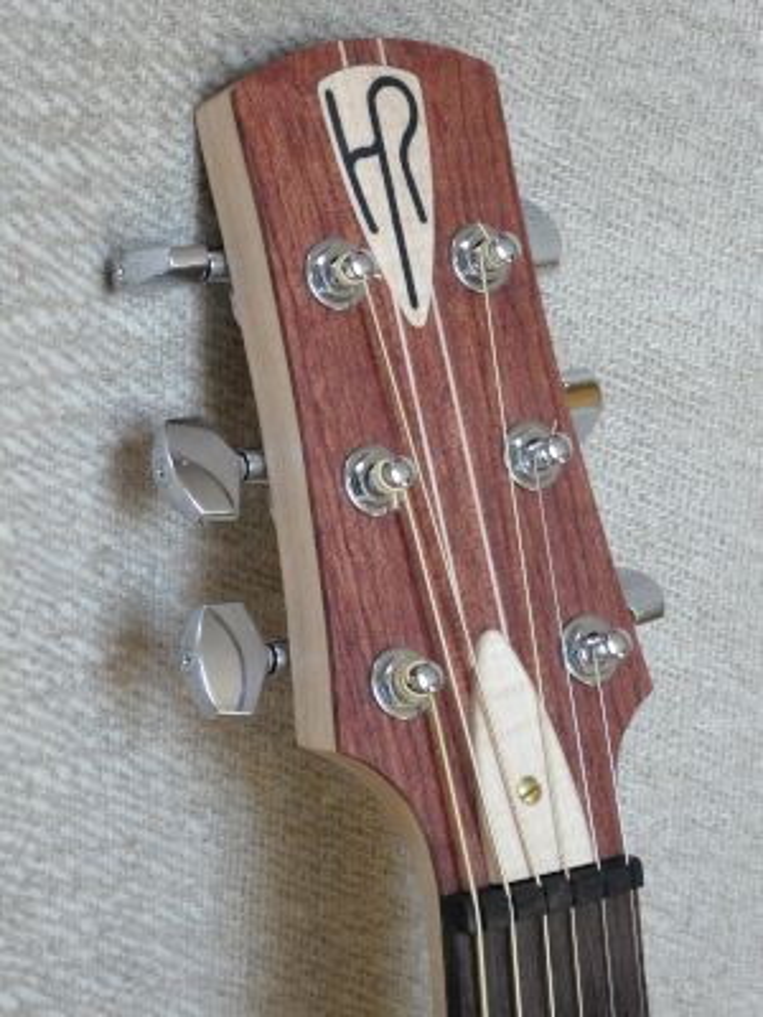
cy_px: 508
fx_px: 3644
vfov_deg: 15.9
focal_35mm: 124
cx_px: 382
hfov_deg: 12.0
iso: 1000
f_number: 5.2
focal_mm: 22.3
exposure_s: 1/80
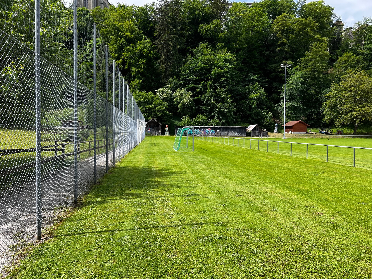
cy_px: 140
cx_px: 186
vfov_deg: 53.1
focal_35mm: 26
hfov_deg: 67.3
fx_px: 279
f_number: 1.5
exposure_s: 1/2353
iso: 50
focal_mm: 5.7
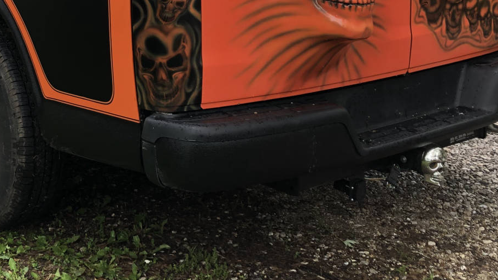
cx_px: 84
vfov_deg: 17.3
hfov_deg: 30.5
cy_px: -43
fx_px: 885
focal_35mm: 67
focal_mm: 3.99
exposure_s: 1/120
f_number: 1.8
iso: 20
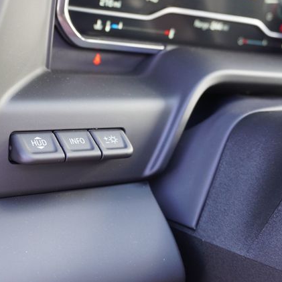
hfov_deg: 36.9
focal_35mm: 45
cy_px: 141
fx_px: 412
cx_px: 71
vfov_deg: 37.8
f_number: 4.5
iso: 800
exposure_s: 1/60
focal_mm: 23
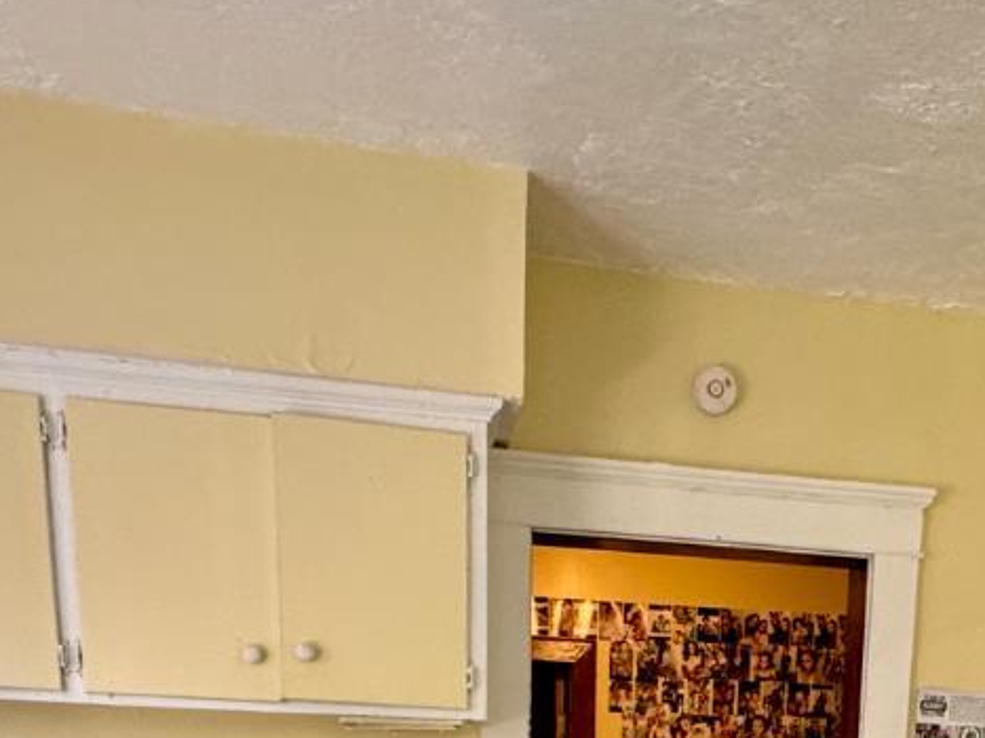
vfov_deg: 24.8
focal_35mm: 45
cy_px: 1106
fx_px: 1280
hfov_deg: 41.3
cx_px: 685
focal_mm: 2.22
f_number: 2.2
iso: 200
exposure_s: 1/60
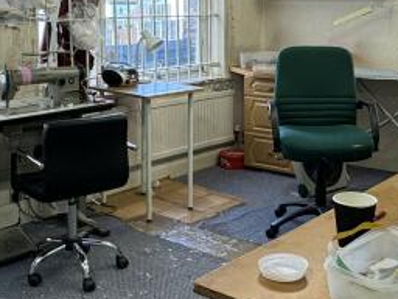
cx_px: 219
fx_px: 644
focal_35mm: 56
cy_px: 58
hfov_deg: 34.3
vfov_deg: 25.6
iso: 80
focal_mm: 2.22
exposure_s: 1/100
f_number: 2.2
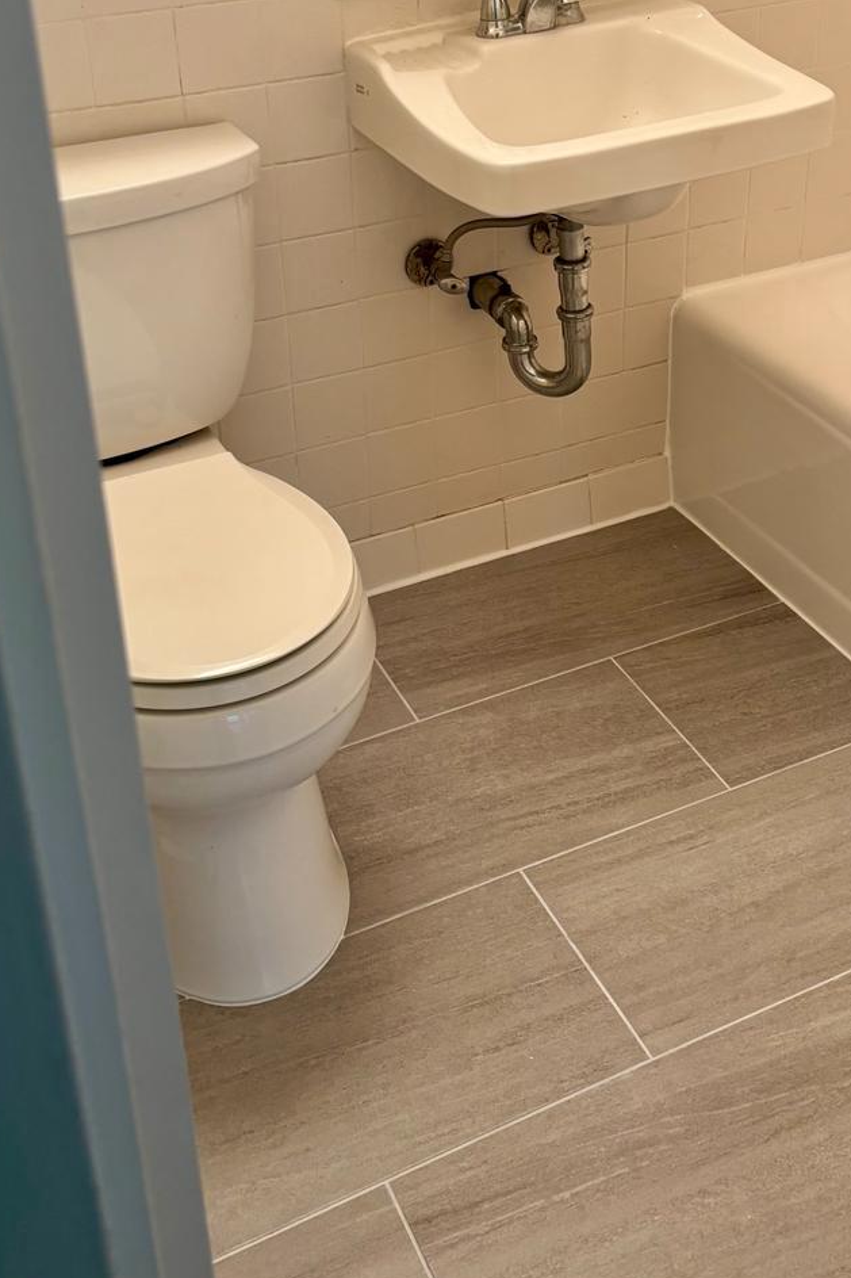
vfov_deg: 43.5
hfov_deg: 30.5
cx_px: 482
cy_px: 366
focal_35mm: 44
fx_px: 1561
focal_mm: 5.96
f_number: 1.6
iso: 125
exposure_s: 1/60
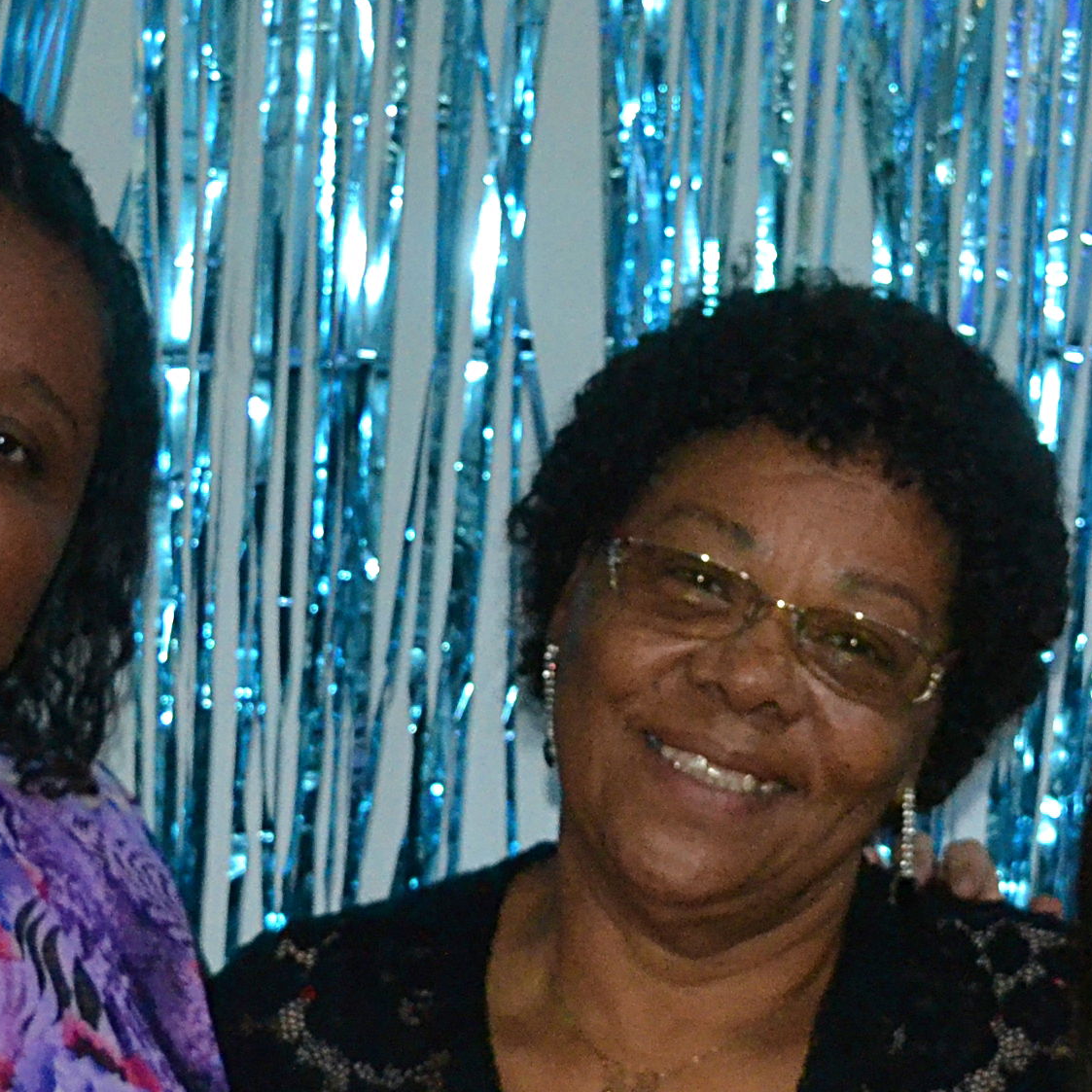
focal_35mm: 136
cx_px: 965
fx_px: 4854
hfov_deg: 12.7
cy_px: 563
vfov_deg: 12.8
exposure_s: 1/60
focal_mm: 26
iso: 2500
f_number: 4
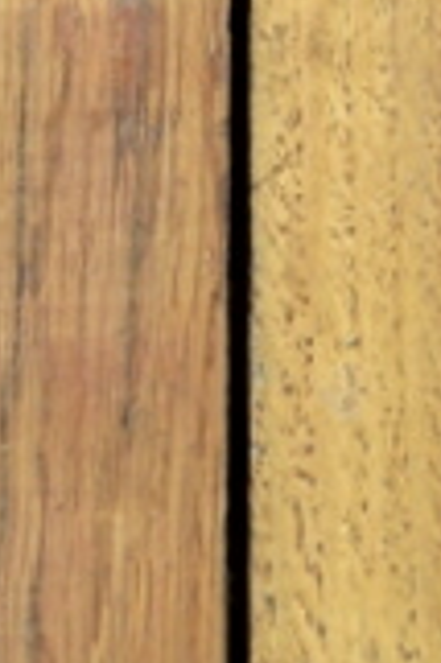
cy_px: -609
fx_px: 5229
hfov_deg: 4.8
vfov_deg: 7.0
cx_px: -437
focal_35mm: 284
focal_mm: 38
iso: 200
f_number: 5.6
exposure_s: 1/100
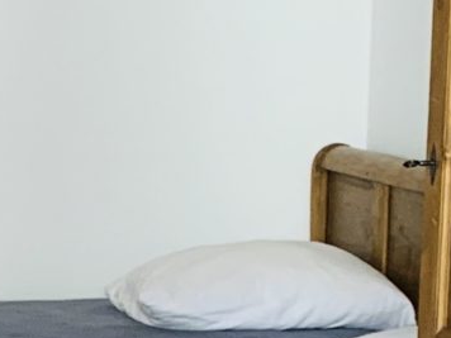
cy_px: 365
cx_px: -666
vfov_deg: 7.9
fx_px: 2436
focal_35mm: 187
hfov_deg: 9.3
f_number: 1.8
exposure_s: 1/60
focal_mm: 4.25
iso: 100
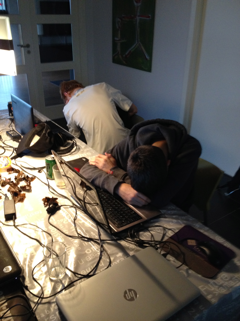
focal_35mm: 35
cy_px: 160
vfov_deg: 52.6
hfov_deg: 40.7
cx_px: 120
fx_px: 324
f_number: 2.4
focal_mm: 4.28
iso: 250
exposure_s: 1/20
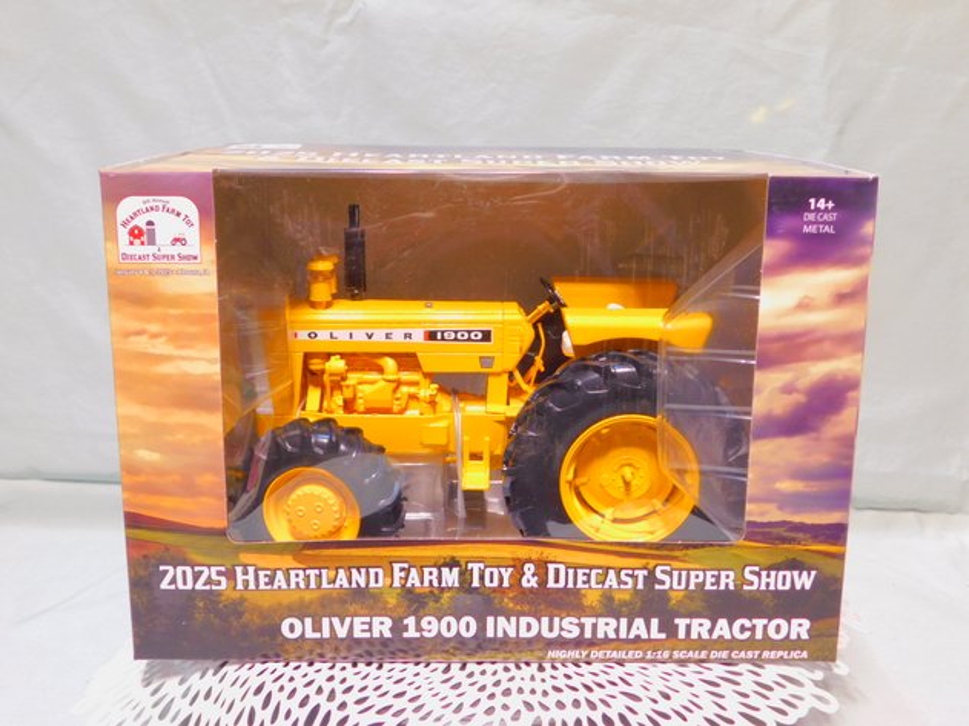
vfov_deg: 35.9
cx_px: 484
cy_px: 363
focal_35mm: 40
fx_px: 1120
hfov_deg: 46.8
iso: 140
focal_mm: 7.1
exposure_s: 1/30
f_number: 3.6
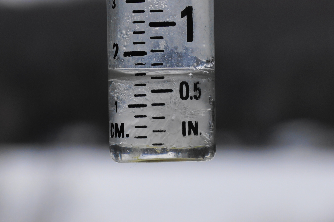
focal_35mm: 112
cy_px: 111
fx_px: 1043
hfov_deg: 18.2
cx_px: 167
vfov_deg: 12.2
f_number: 8
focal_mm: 75
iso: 100
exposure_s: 1/160
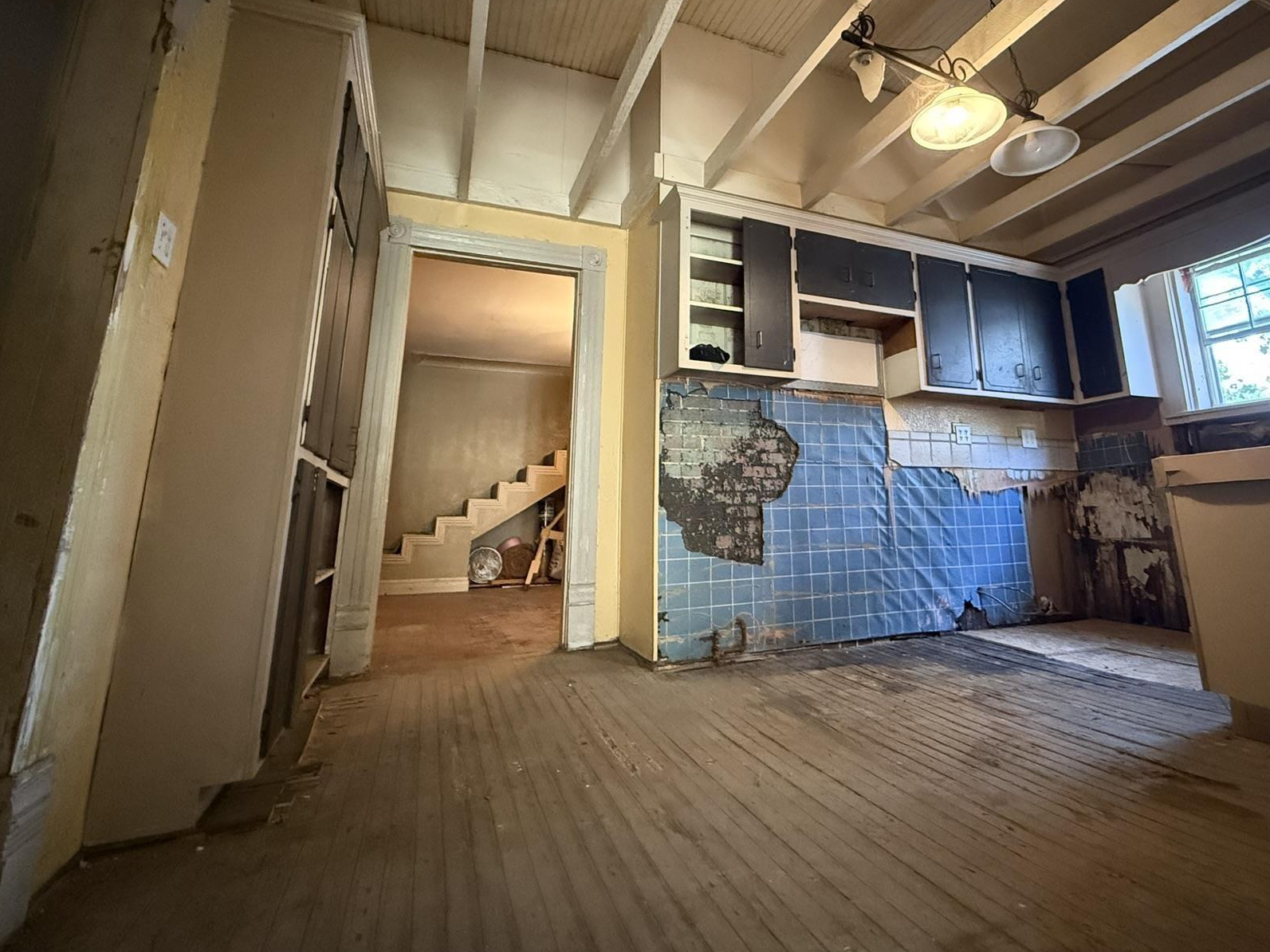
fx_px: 660
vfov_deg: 70.5
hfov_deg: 86.9
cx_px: 744
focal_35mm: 18
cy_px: 362
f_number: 2.2
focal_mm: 2.22
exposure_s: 1/60
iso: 1250
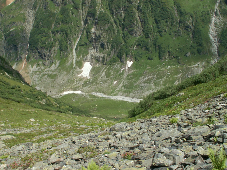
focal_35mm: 35
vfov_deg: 40.7
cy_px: 85
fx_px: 230
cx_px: 114
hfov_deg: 52.6
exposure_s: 1/200
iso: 50
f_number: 6.3
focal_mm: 5.86
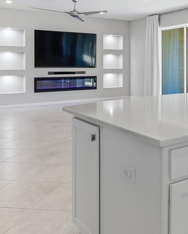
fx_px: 285
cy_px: 67
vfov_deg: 43.7
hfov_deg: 33.9
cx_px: 179
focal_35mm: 41
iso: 320
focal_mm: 16
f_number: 9
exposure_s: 1/80
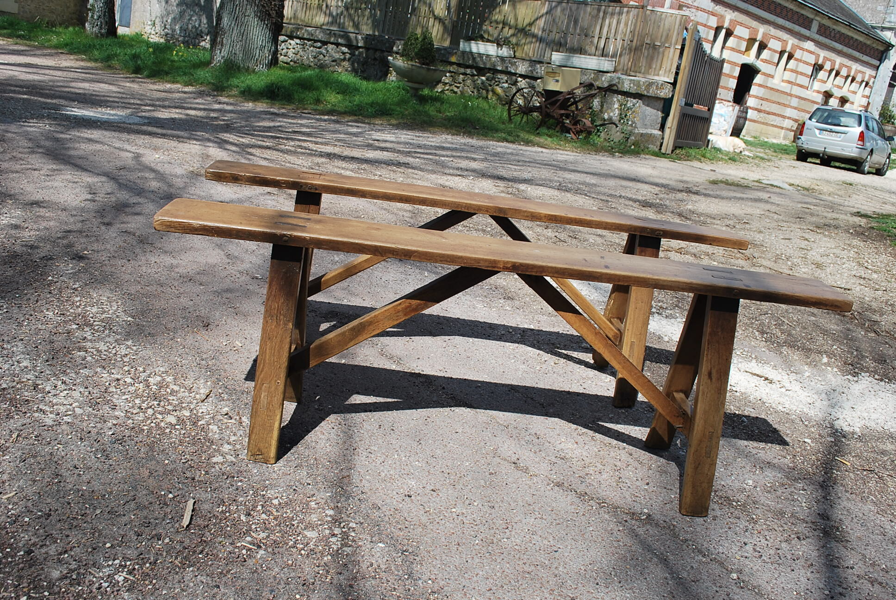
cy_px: 300
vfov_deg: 40.1
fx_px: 822
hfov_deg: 57.2
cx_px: 448
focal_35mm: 33
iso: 100
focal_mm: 22
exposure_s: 1/250
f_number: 8
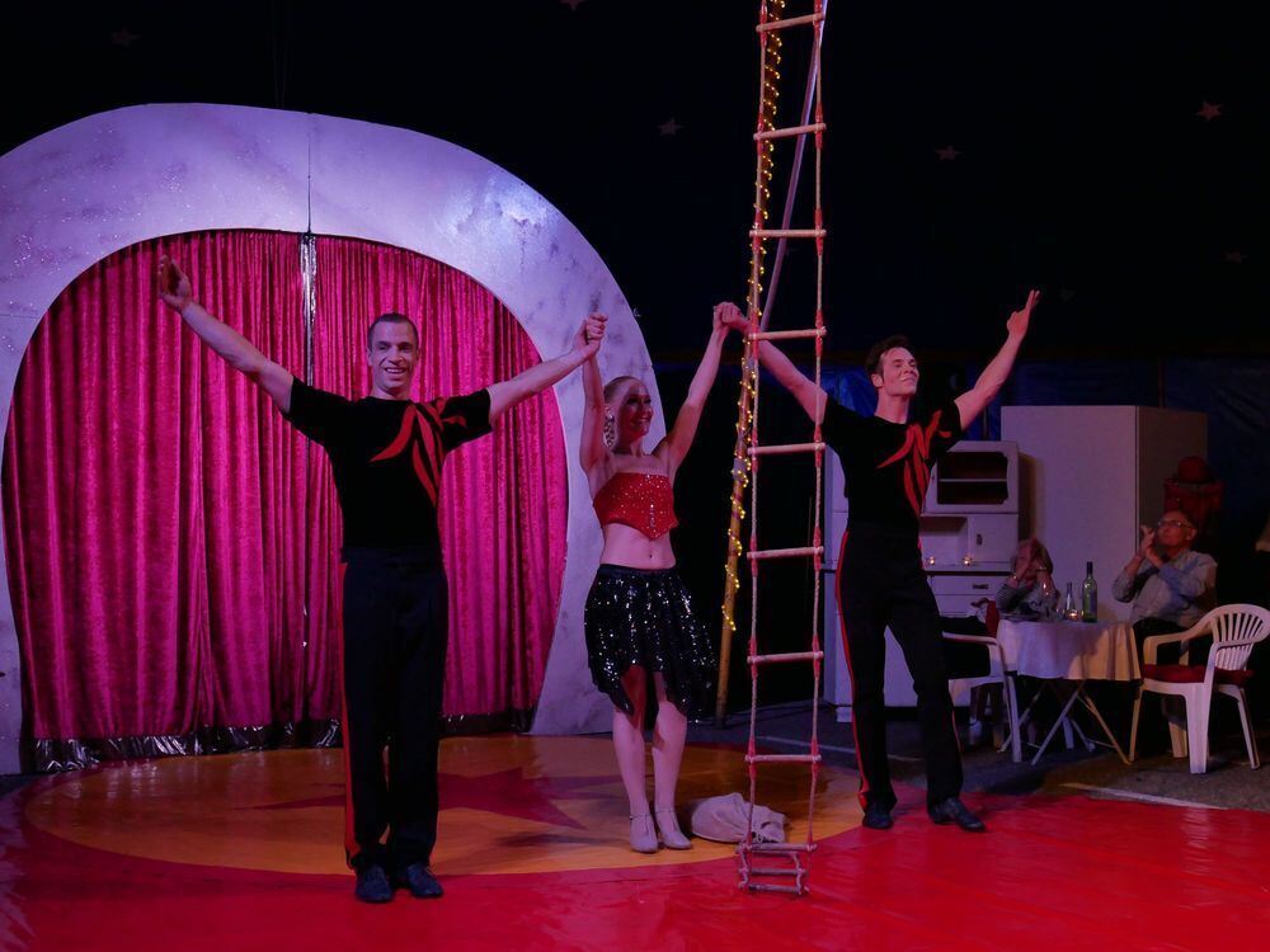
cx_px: 635
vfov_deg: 32.9
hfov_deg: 42.9
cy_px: 476
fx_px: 1614
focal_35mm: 44
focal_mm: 22
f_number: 4.9
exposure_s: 1/125
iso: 1250
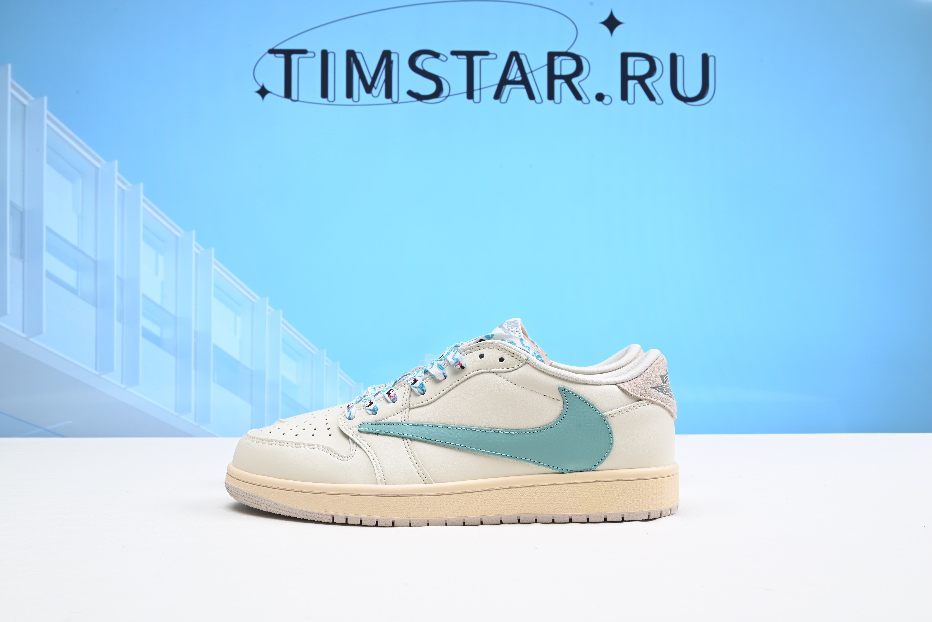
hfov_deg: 51.9
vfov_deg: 36.0
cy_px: 311
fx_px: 958
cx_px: 466
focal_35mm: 37
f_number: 16
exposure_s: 1/2
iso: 100
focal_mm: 37
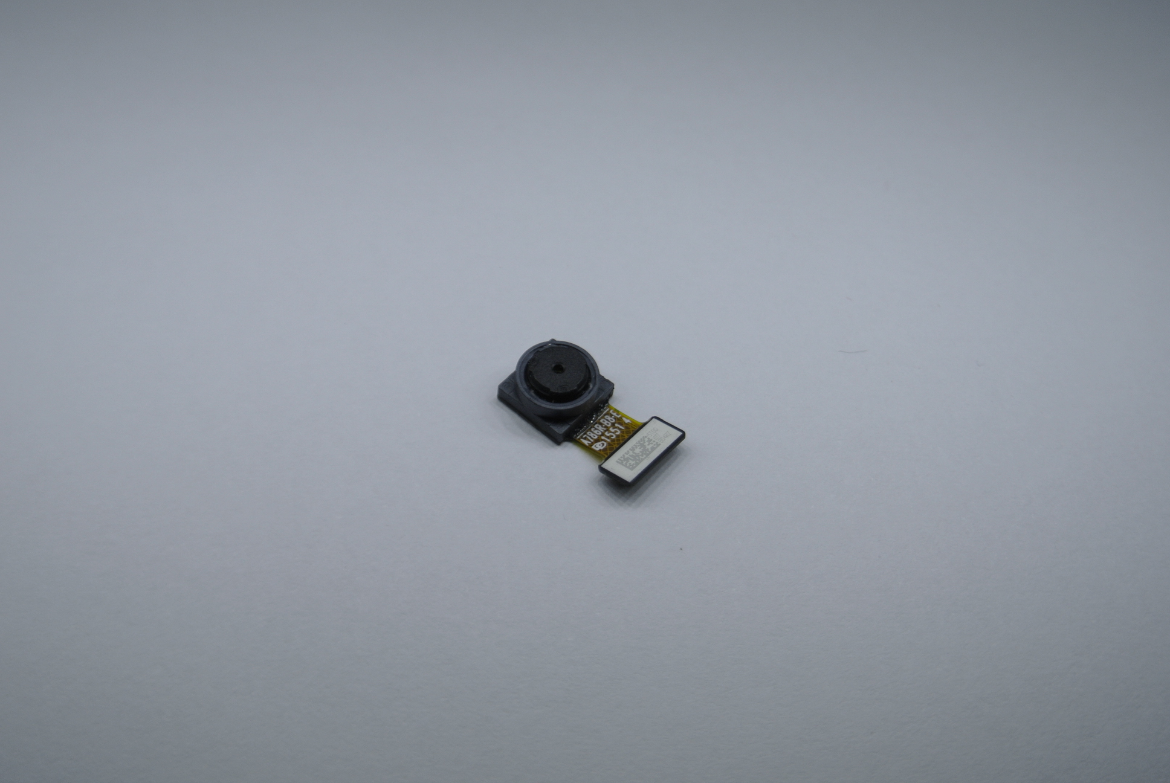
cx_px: 585
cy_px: 392
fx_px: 1659
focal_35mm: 51
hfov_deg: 38.8
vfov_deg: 26.6
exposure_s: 1/320
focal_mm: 18.9
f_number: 5.6
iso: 100
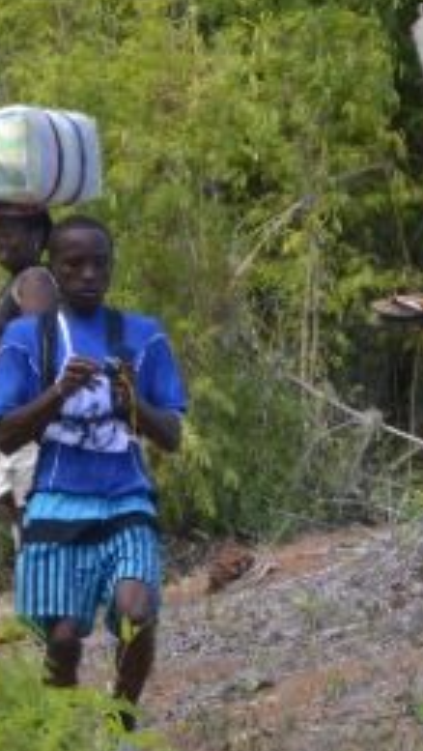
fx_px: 9706
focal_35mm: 488
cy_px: 468
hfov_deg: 2.5
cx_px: 466
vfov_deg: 4.4
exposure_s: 1/800
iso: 800
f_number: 5.6
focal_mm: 105
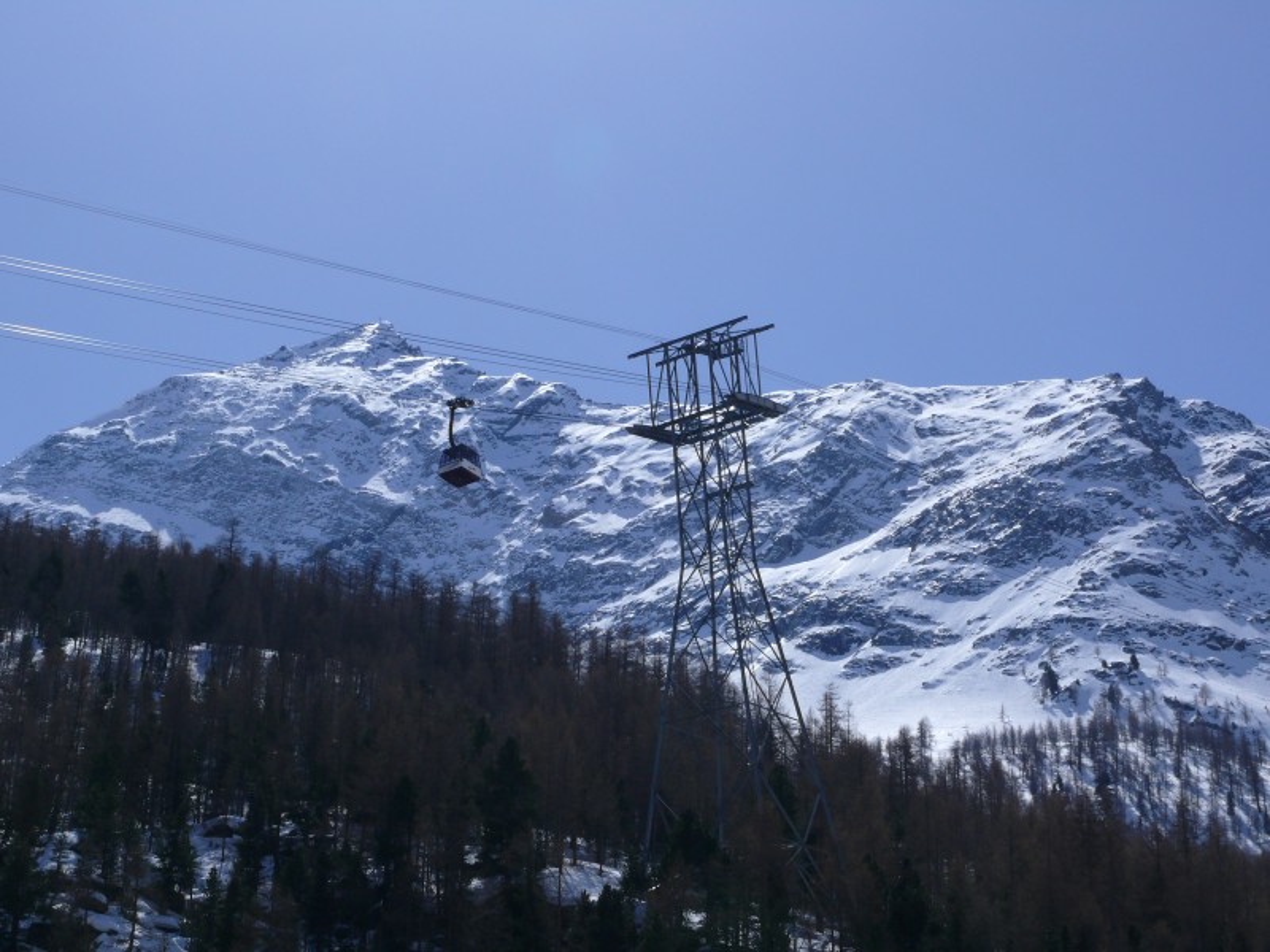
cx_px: 635
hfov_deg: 24.4
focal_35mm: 80
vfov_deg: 18.4
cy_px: 476
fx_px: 2935
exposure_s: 1/800
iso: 100
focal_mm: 17
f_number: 8
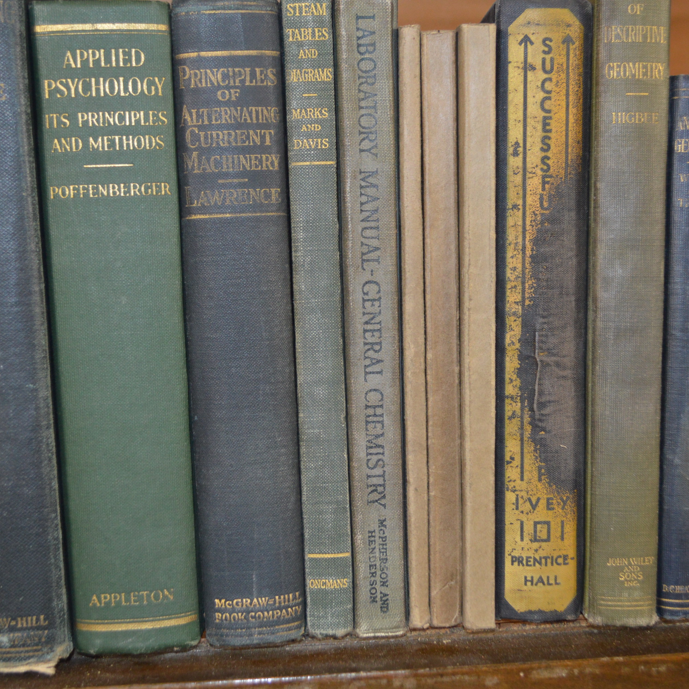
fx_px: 1126
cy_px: 346
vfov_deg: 34.0
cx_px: 358
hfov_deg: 34.0
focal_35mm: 50
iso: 900
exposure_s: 1/60
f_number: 4.2
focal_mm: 26
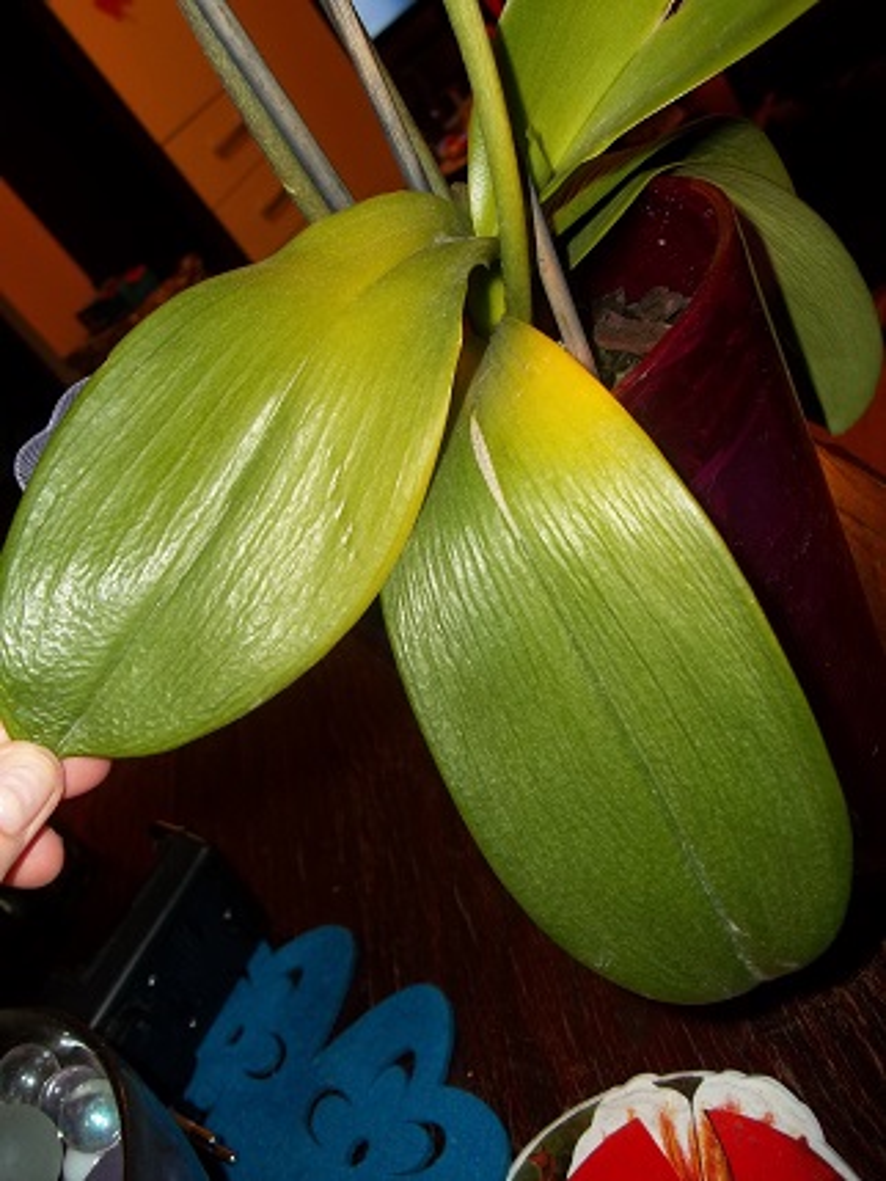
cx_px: 443
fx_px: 1092
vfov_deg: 56.8
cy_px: 590
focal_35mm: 32
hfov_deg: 44.2
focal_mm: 5.7
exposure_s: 1/30
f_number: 2.9
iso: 80
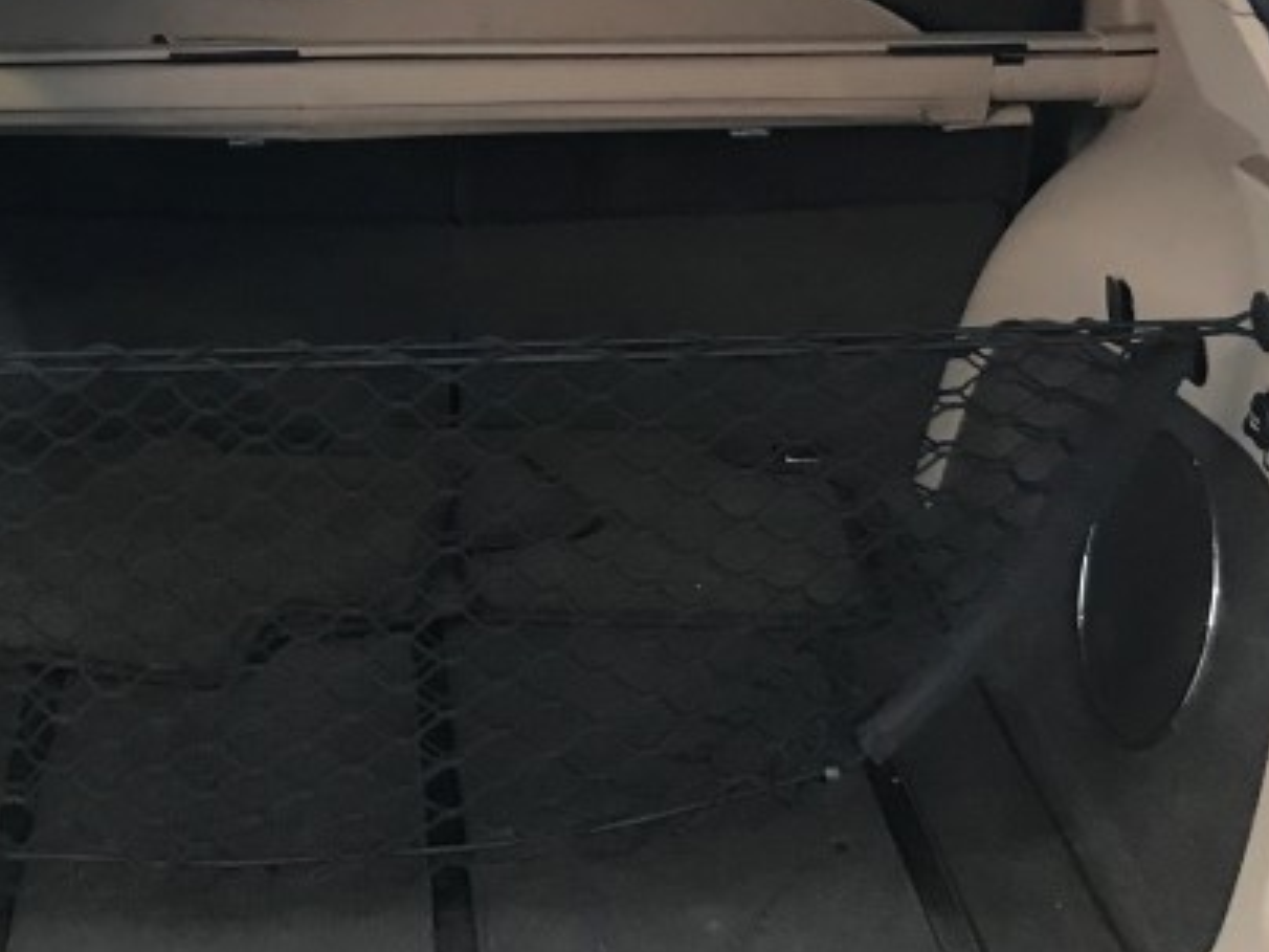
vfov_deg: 20.2
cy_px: 57
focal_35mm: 71
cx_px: 264
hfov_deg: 26.9
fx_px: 2603
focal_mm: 3.99
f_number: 1.8
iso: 50
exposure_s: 1/15
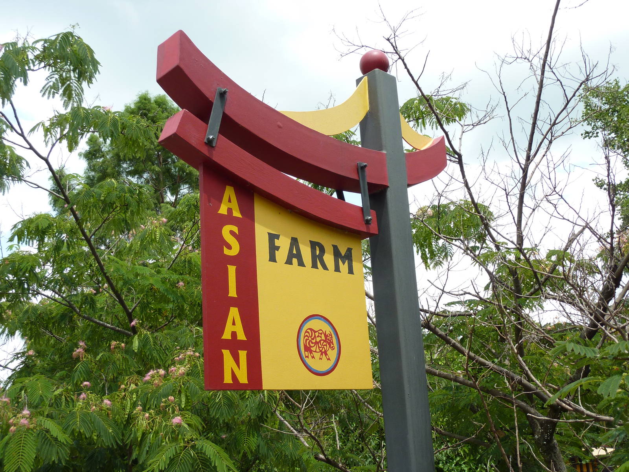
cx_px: 314
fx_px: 727
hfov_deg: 46.8
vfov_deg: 36.0
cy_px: 236
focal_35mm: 40
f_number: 3.6
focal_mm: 6.5
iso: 100
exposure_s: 1/500
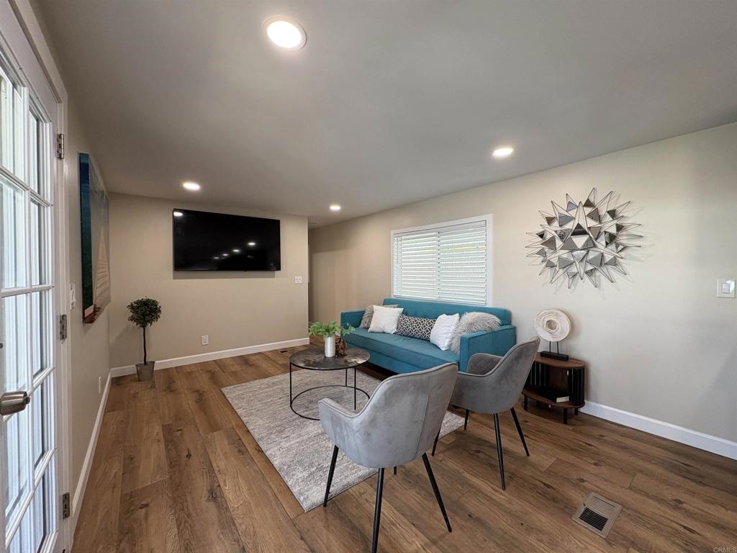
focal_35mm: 14
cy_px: 276
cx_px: 368
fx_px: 298
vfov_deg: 85.7
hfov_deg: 102.1
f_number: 2.2
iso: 160
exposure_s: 1/120
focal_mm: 2.22
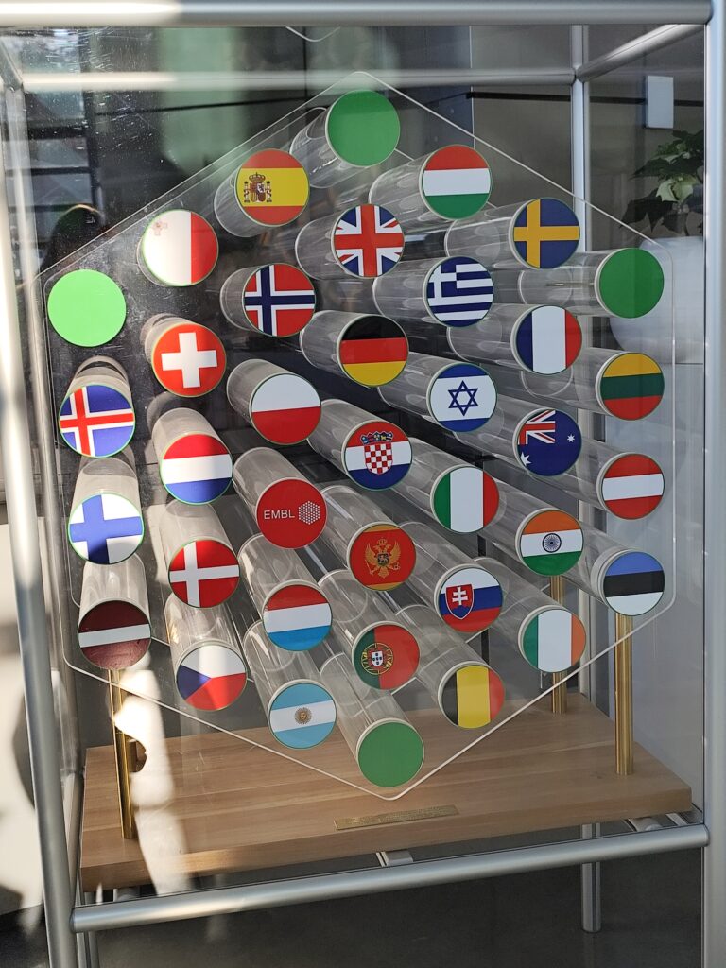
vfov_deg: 44.8
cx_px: 363
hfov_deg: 34.3
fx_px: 1174
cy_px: 484
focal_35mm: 42
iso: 50
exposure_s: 1/292
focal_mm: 6.14
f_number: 1.65
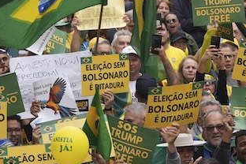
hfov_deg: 5.3
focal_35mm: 389
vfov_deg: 3.5
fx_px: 2658
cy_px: 12
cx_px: 240
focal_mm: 124
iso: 800
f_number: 7.1
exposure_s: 1/800
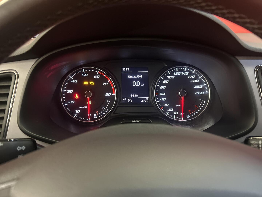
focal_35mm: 26
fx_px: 197
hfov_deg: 67.3
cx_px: 131
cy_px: 98
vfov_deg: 53.1
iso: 640
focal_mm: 5.7
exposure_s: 1/35
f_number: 1.5
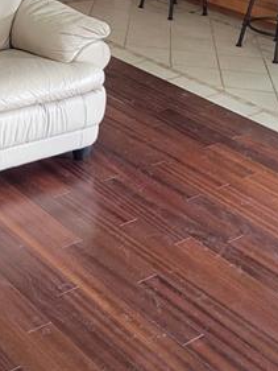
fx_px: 760
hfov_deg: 20.6
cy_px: 36
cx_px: 83
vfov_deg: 26.5
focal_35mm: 71
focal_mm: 5.4
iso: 320
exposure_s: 1/50
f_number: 1.8
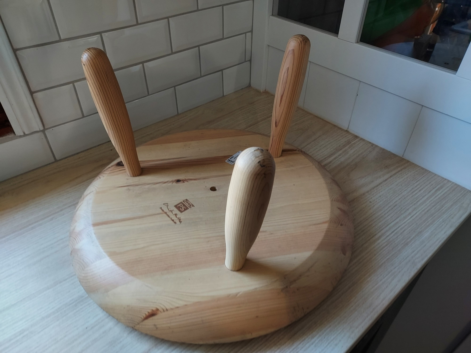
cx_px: 236
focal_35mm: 24
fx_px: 327
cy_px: 176
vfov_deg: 56.8
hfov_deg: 71.6
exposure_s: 1/50
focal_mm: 4.6
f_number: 1.8
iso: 64
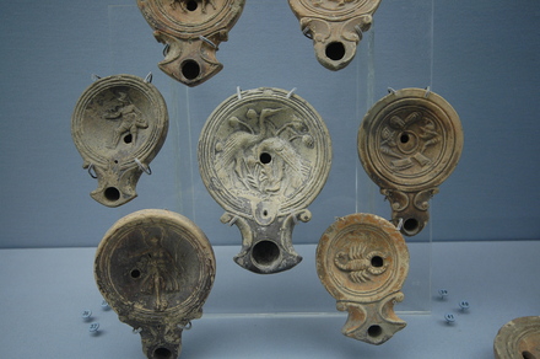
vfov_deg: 43.5
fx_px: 449
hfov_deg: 62.0
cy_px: 180
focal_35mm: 30
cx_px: 270
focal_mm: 20
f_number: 5.6
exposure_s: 1/5
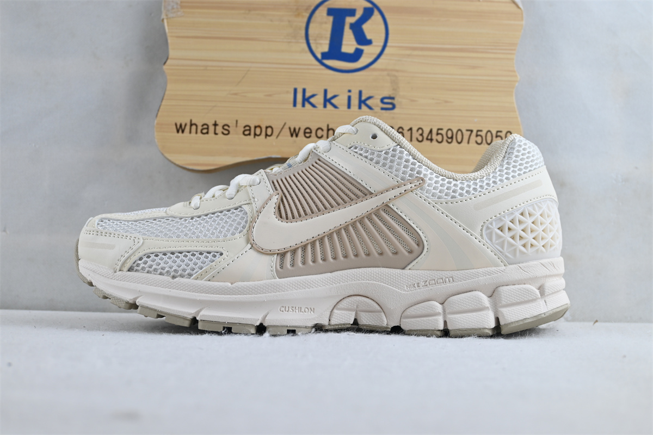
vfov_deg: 30.8
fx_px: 789
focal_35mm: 44
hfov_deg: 45.0
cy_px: 218
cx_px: 326
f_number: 4.8
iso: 100
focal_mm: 29
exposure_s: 1/50
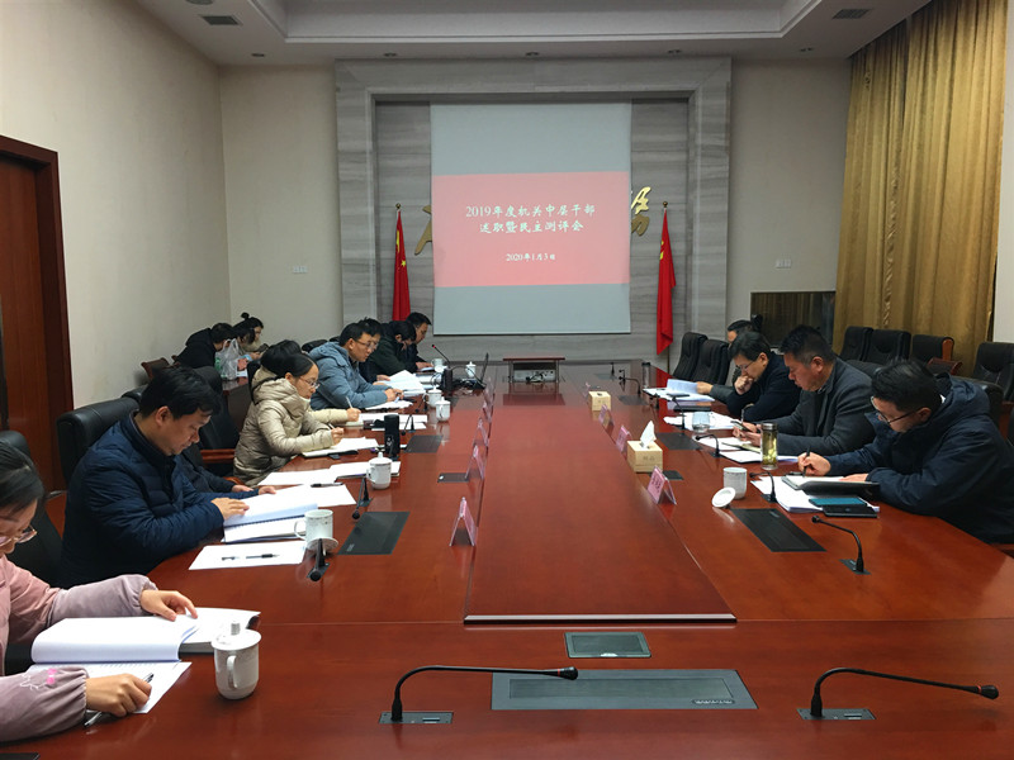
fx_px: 849
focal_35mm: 29
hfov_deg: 61.7
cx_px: 507
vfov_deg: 48.2
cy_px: 380
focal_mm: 4.15
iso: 32
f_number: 2.2
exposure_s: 1/15
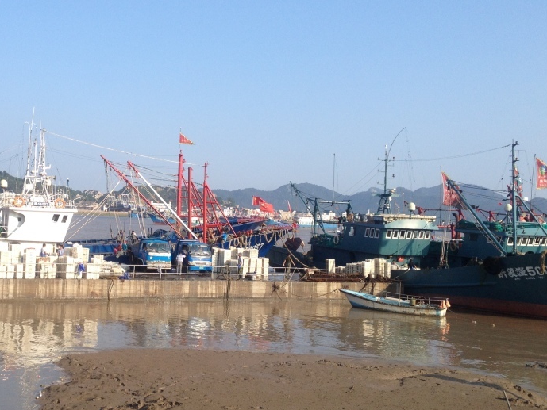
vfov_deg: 28.0
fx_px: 822
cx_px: 150
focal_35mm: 52
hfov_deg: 36.1
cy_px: 190
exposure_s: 1/1126
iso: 50
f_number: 2.4
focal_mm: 4.28
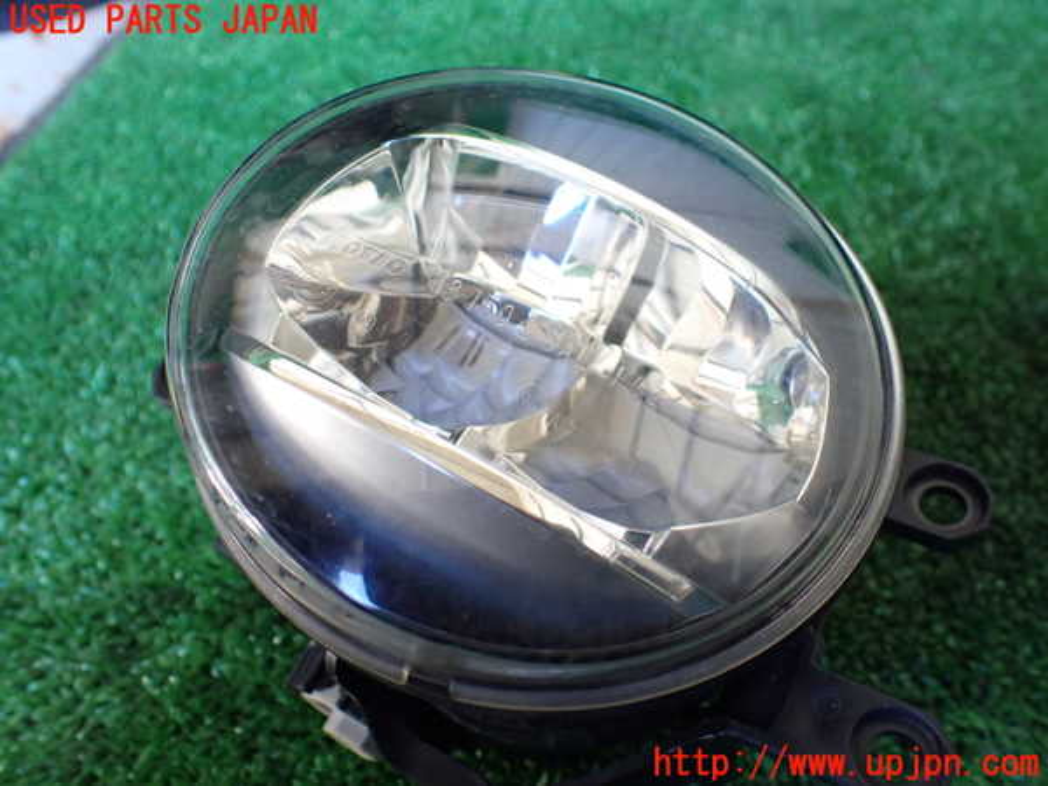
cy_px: 393
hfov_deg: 60.0
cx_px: 524
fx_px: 908
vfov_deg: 46.8
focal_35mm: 30
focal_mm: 5.4
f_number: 2.3
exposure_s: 1/125
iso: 640
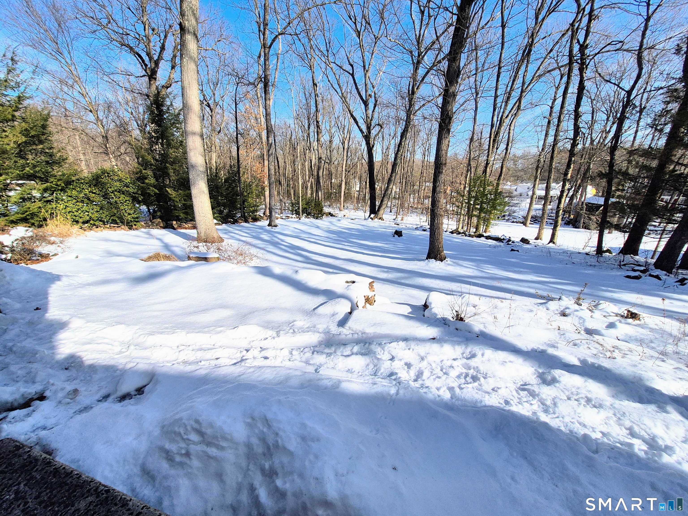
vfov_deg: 89.9
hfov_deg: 106.2
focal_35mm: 13
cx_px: 344
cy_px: 258
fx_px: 258
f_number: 2.2
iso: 50
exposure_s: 1/2472
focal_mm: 1.74
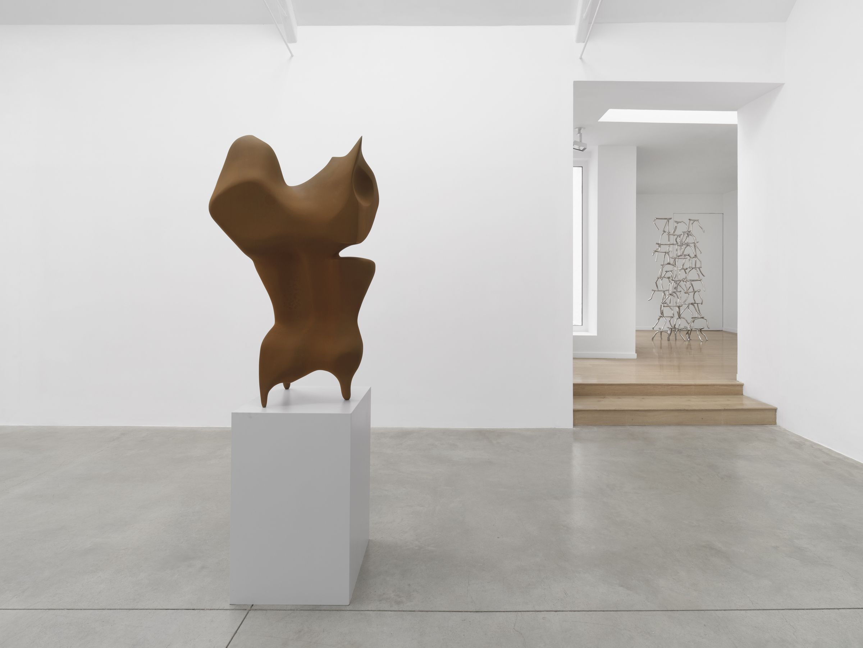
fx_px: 449
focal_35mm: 18
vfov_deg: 71.6
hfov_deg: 87.7
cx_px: 432
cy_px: 324
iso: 250
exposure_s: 1/10
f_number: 10
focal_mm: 23
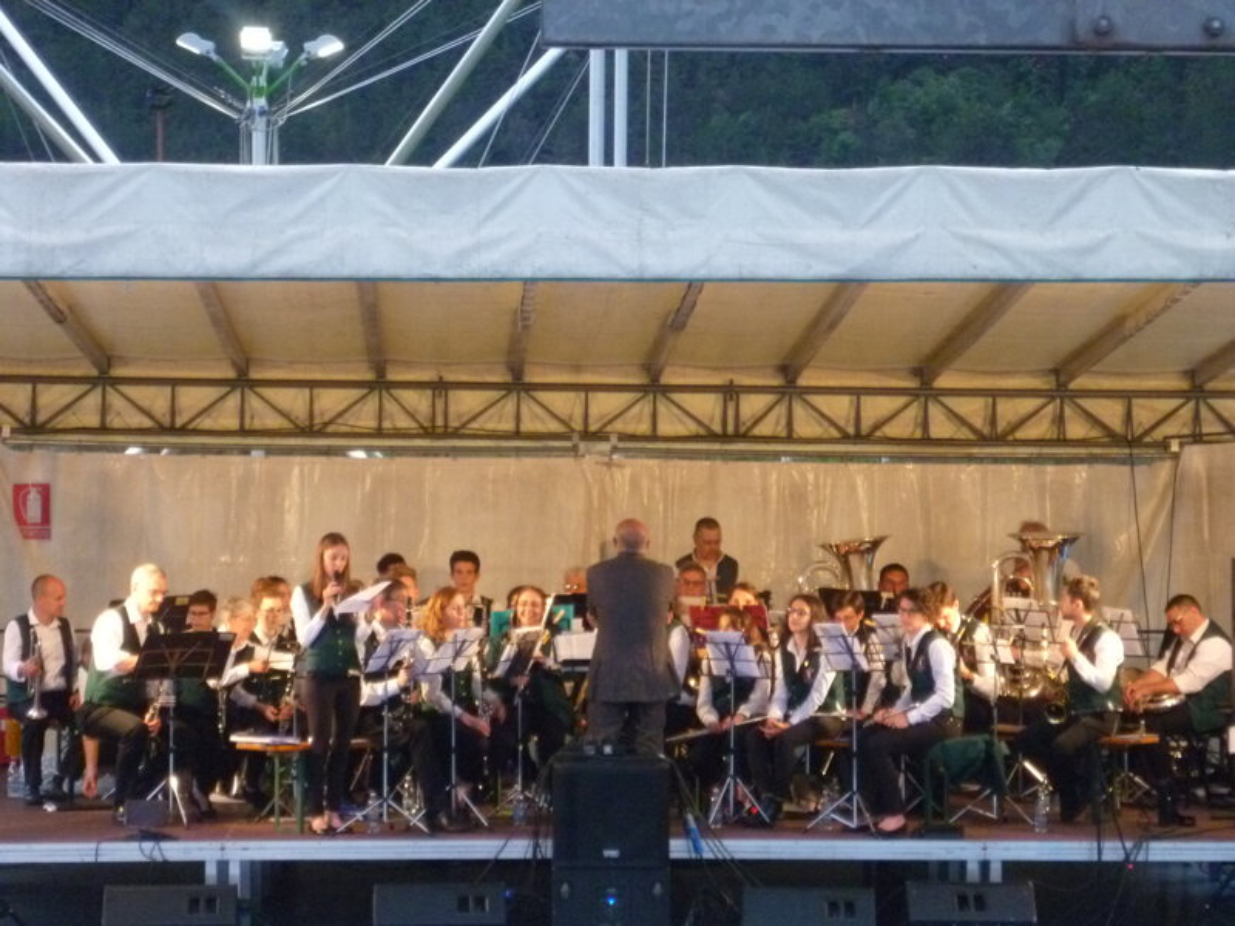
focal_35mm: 115
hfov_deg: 17.1
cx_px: 618
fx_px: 4103
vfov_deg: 12.9
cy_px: 463
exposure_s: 1/30
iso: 800
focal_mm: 20.5
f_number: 6.1
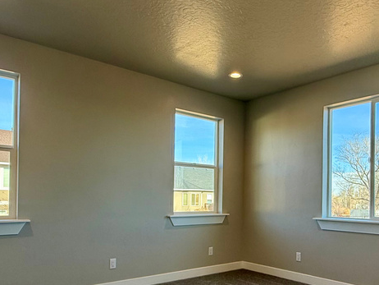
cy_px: 194
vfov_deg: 44.7
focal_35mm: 31
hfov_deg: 57.8
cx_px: 231
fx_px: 340
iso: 64
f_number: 2.2
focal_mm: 2.22
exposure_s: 1/127
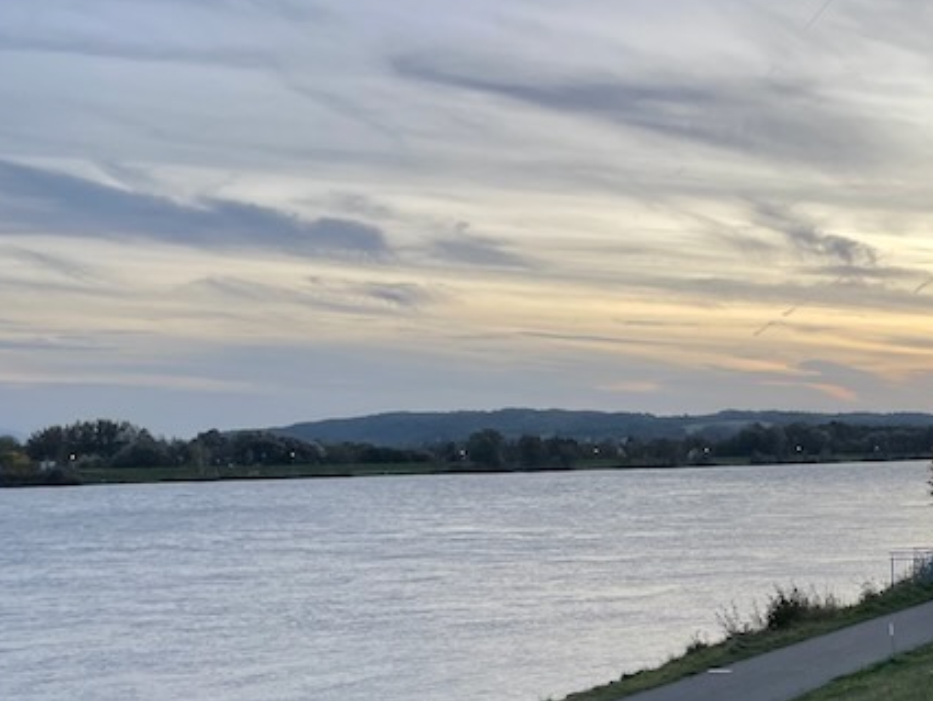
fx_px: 1483
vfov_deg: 25.7
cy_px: 638
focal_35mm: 55
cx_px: 931
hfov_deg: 32.2
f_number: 1.6
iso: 80
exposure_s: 1/121
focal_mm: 4.2
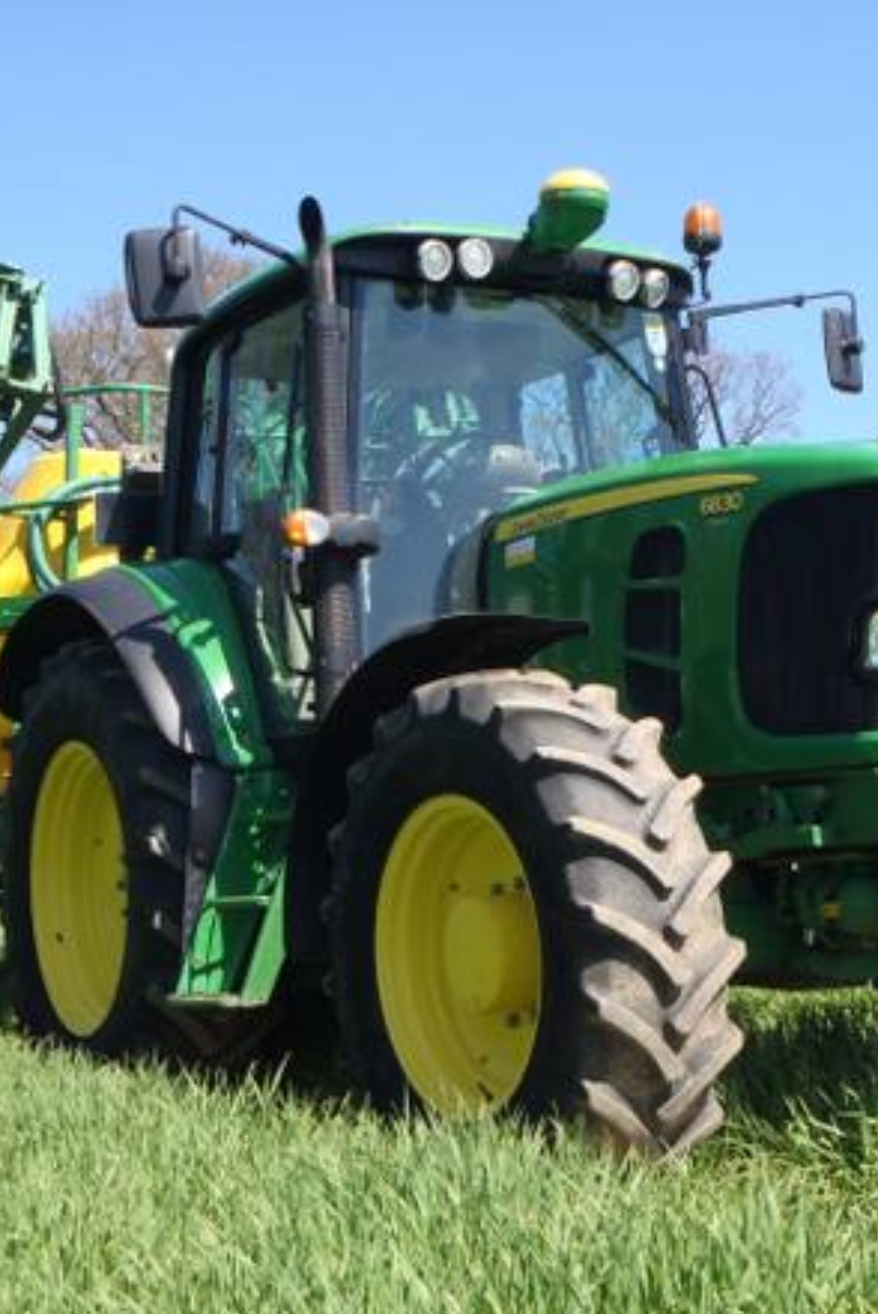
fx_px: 1863
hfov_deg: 26.5
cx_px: 526
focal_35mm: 51
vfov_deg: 38.9
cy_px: 669
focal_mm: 6.53
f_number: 5
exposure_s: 1/200
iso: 80
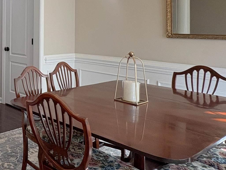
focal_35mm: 42
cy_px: 28
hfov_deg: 35.2
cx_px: -46
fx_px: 274
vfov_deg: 33.1
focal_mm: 2.22
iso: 160
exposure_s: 1/120
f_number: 2.2
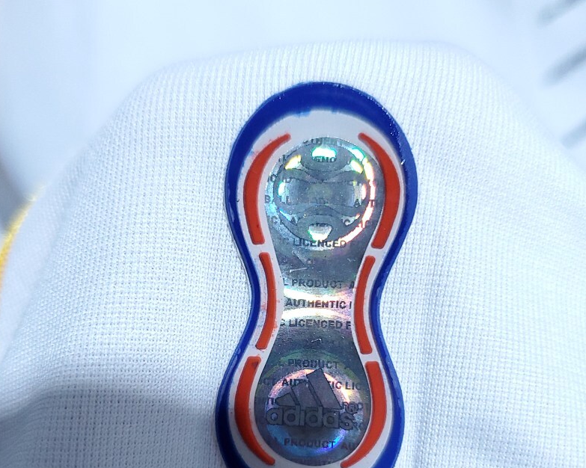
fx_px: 607
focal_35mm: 35
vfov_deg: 41.2
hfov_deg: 51.5
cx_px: 284
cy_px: 338
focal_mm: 4.3
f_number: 1.5
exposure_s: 1/30
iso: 250
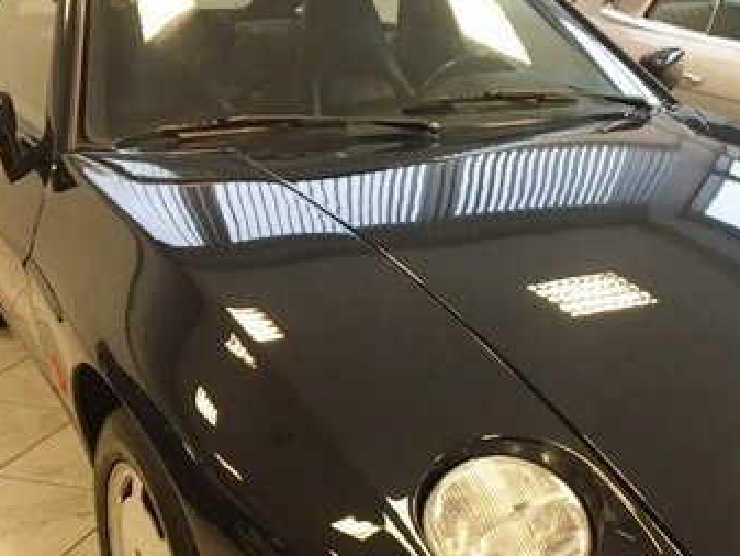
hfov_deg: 34.5
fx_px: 1176
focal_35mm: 55
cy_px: 398
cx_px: 516
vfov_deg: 26.3
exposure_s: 1/33
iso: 80
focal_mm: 4.15
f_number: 2.2
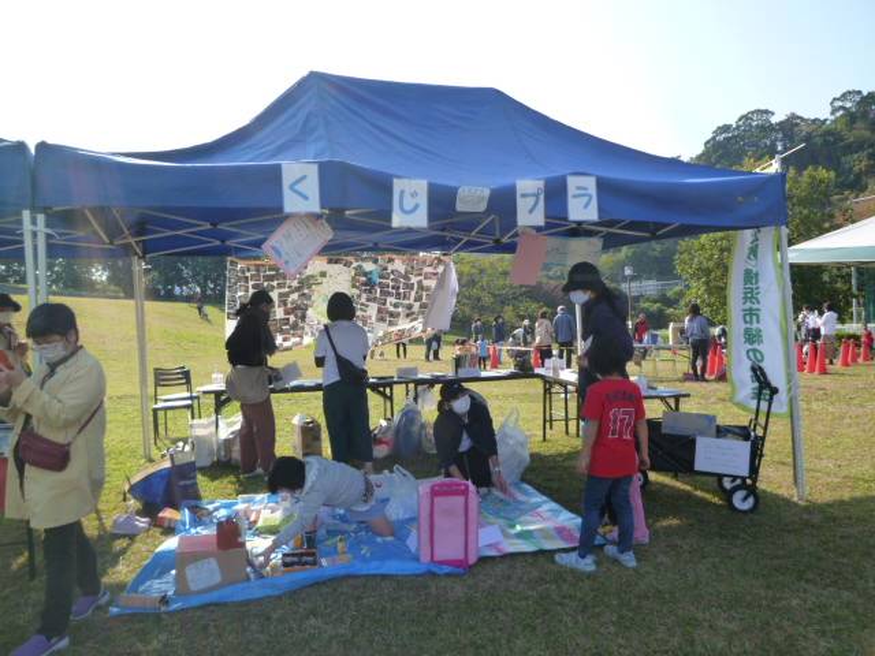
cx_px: 438
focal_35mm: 25
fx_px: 632
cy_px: 328
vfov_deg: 54.9
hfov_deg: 69.4
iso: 125
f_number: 4
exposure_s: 1/320
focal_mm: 4.5
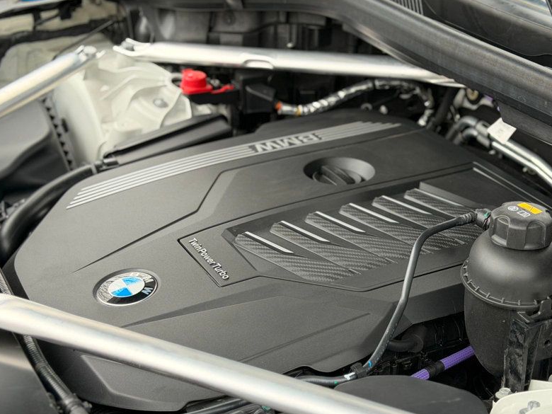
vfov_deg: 23.2
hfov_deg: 30.7
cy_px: 248
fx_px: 1005
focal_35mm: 63
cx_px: 301
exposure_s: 1/60
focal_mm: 6.76
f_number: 1.78
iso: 250
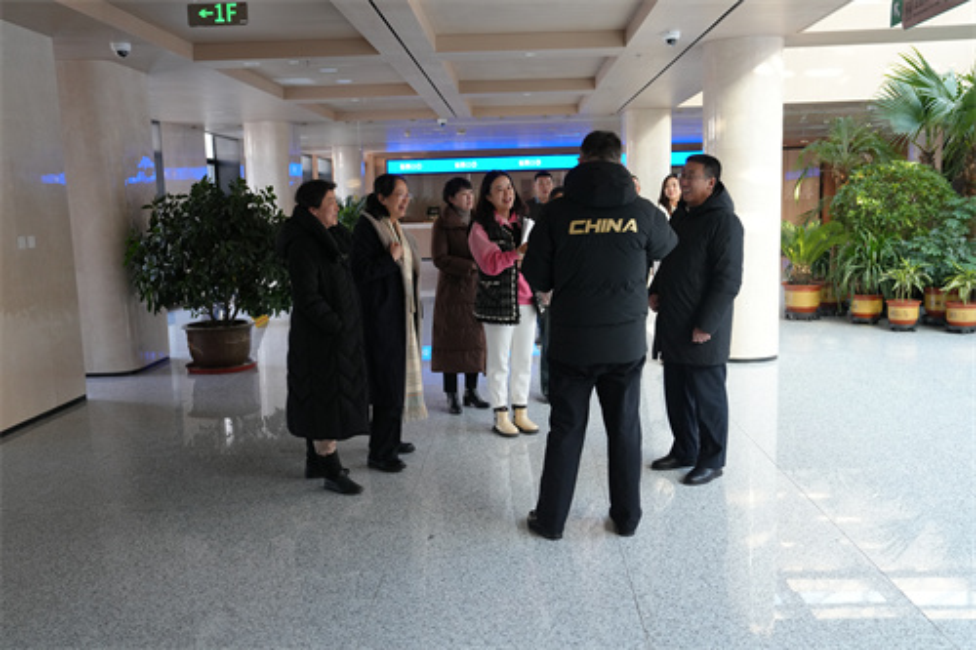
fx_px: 867
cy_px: 325
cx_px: 488
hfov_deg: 58.7
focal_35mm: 32
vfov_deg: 41.1
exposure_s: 1/160
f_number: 4
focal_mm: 32
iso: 1250
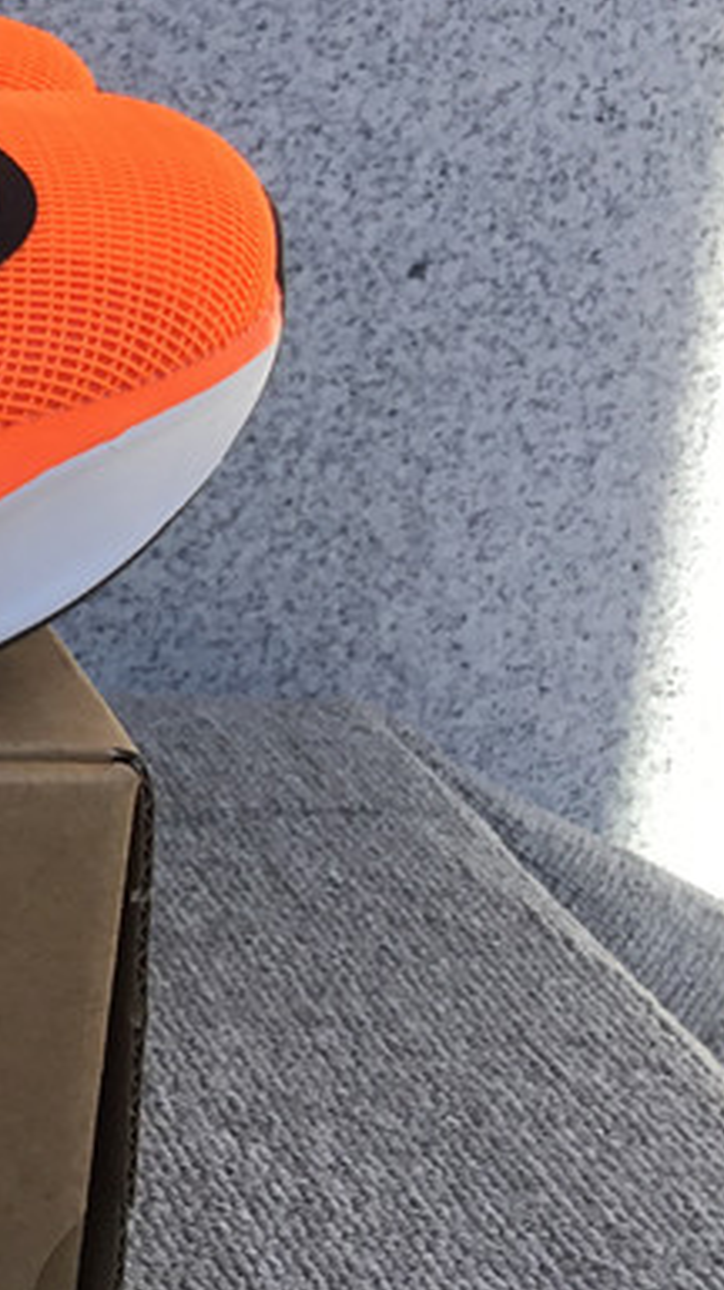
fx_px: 2702
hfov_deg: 13.0
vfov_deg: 26.8
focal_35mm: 79
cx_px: -774
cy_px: 538
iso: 25
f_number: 2.4
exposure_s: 1/382
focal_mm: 3.3
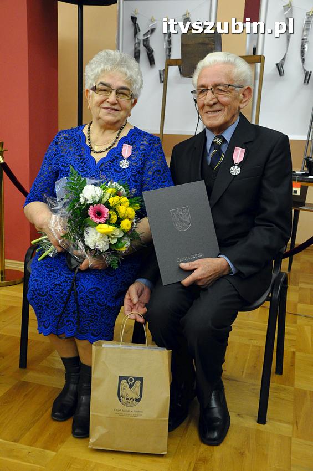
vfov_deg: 51.3
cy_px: 236
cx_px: 156
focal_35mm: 38
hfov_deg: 35.4
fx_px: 490
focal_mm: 25
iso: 2500
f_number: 5.6
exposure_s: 1/80
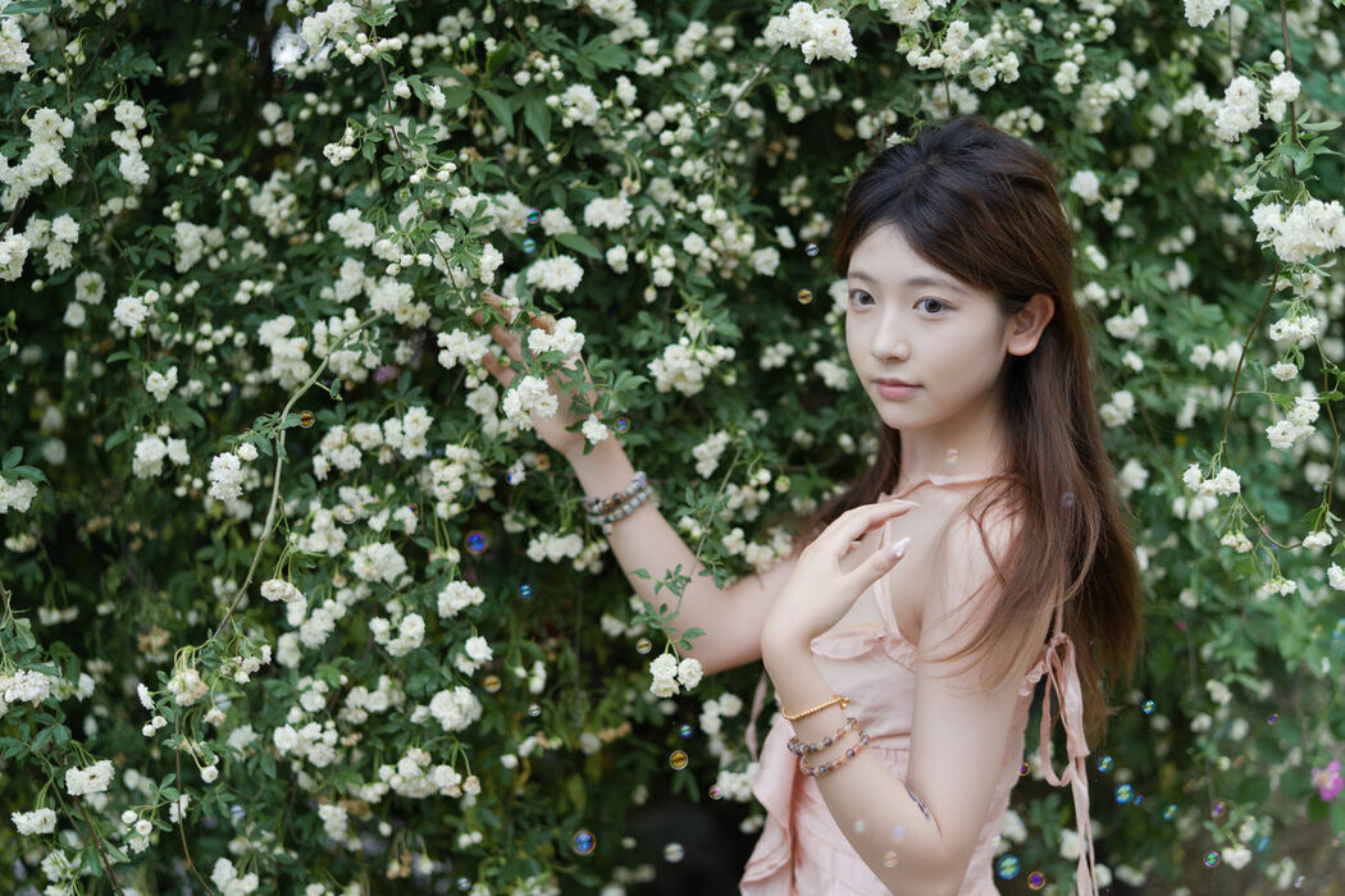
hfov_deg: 39.6
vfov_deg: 27.0
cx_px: 672
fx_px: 1868
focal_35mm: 50
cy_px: 448
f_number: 1.4
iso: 100
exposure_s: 1/1000
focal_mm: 50
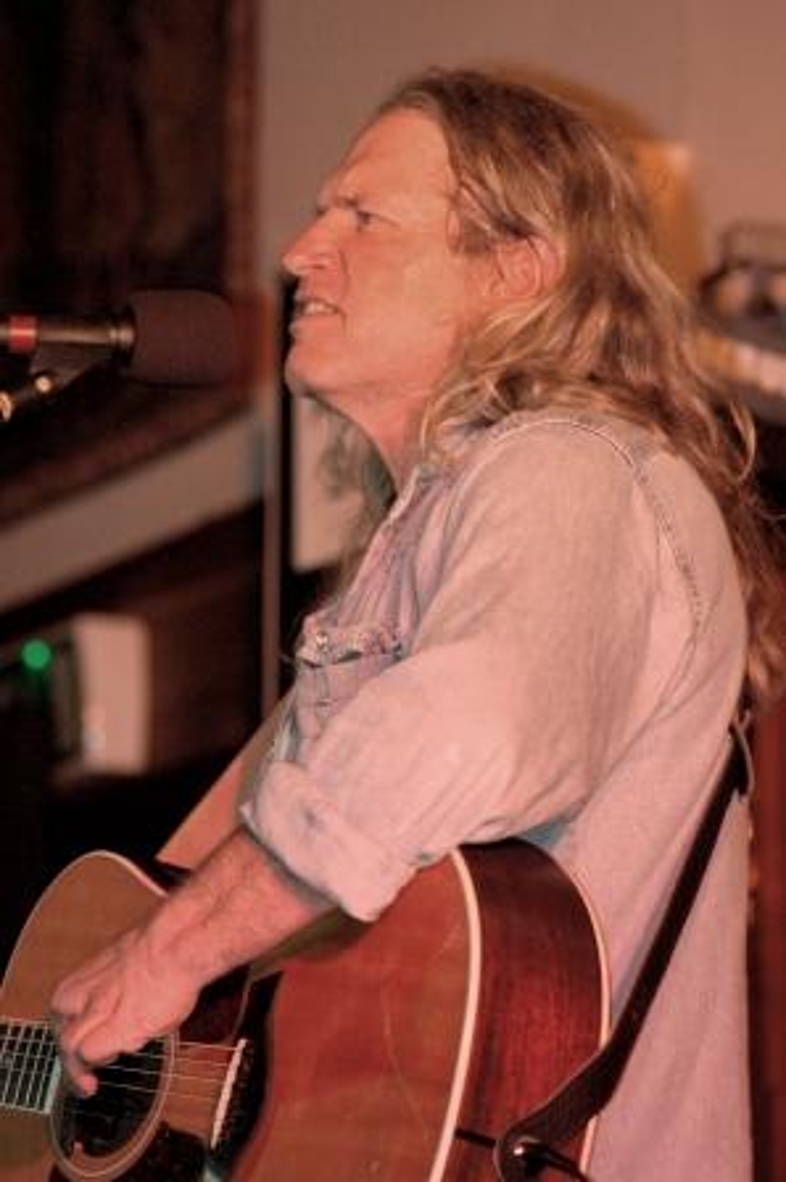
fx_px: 6888
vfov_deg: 9.8
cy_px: 591
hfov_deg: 6.5
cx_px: 393
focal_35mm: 210
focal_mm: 140
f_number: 5
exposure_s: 1/60
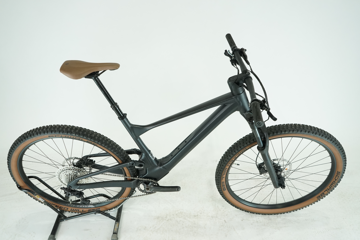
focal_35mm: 28
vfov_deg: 46.4
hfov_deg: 65.5
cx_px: 180
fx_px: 280
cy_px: 120
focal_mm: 28
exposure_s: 1/200
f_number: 5.6
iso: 1600
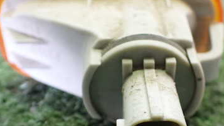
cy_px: 83
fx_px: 327
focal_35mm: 55
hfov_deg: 37.8
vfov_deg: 21.8
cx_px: 125
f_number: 2.3
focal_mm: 5.4
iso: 800
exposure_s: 1/50
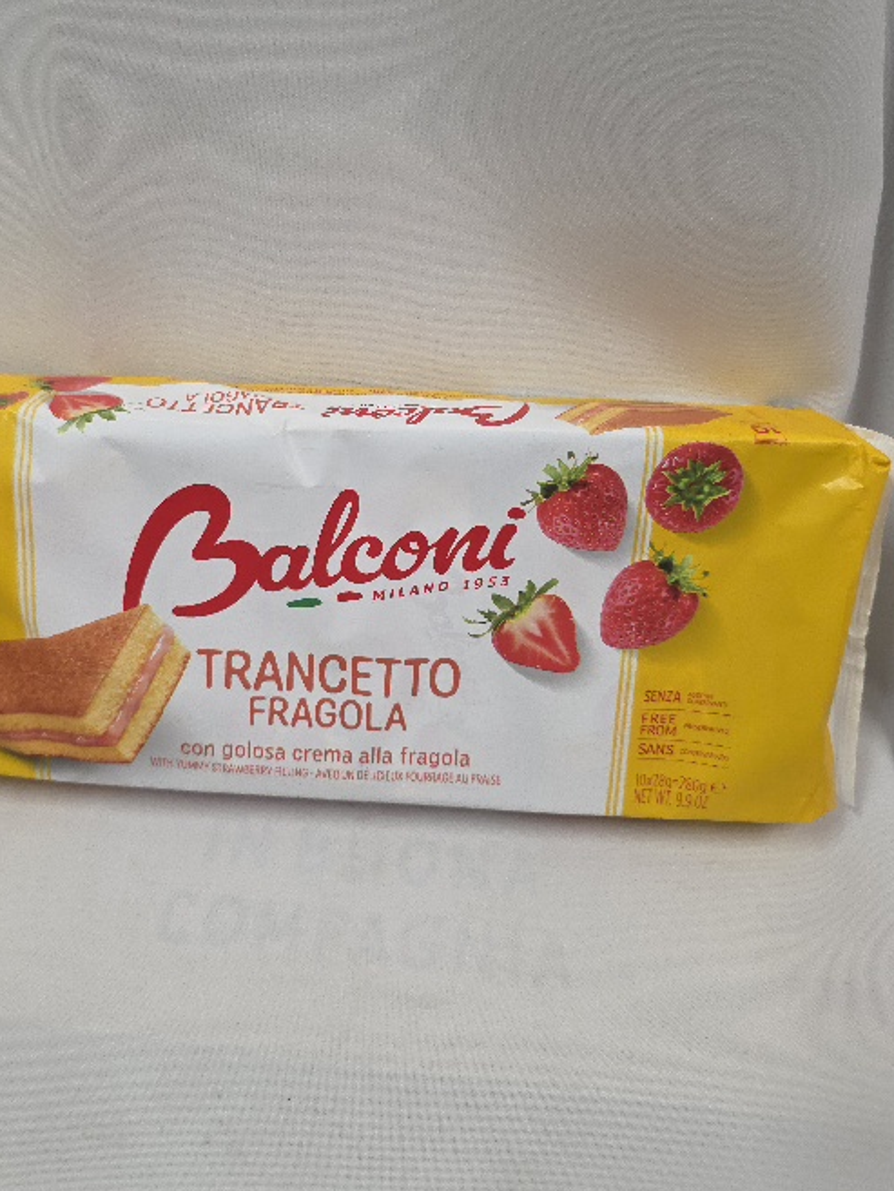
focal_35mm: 28
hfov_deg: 49.5
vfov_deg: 63.2
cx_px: 366
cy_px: 511
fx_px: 964
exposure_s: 1/101
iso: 320
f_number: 1.7
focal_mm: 6.3
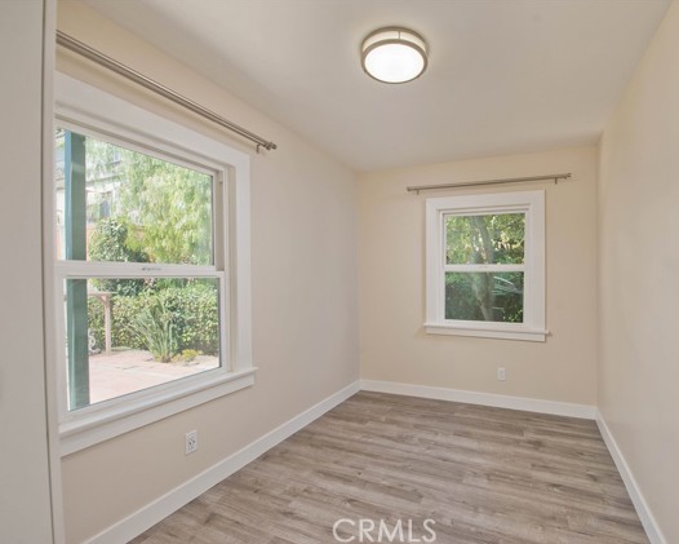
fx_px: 322
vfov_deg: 80.4
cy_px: 273
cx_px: 392
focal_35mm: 16
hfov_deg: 92.4
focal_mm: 14
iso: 400
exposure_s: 1/160
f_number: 5.6
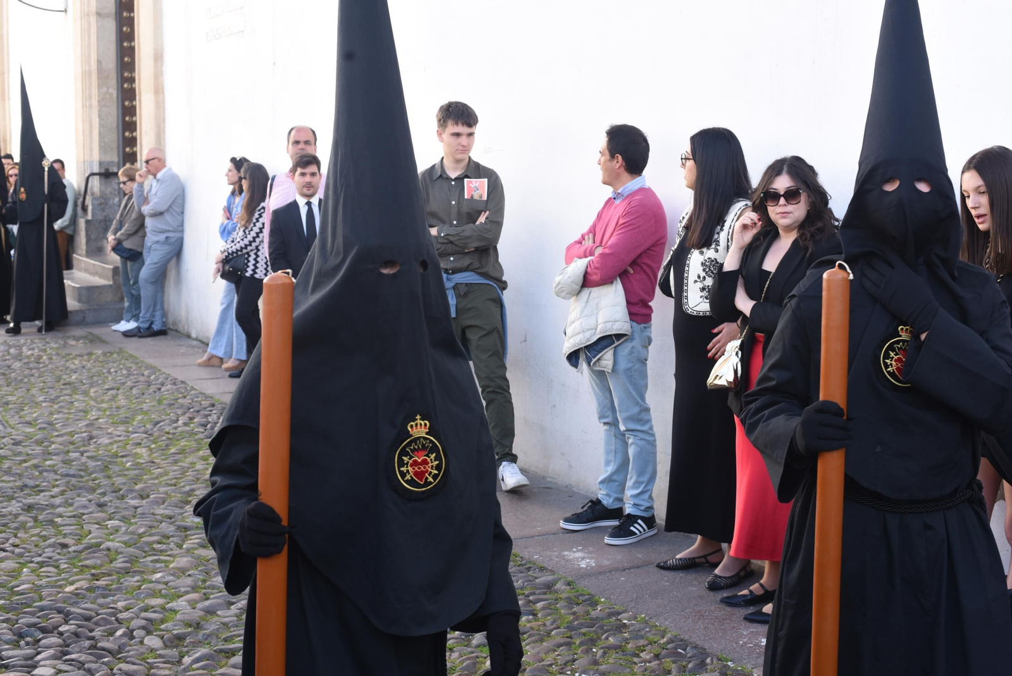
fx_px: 1406
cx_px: 506
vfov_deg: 27.0
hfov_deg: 39.6
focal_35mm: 50
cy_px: 338
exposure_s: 1/200
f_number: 8
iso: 640
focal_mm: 50
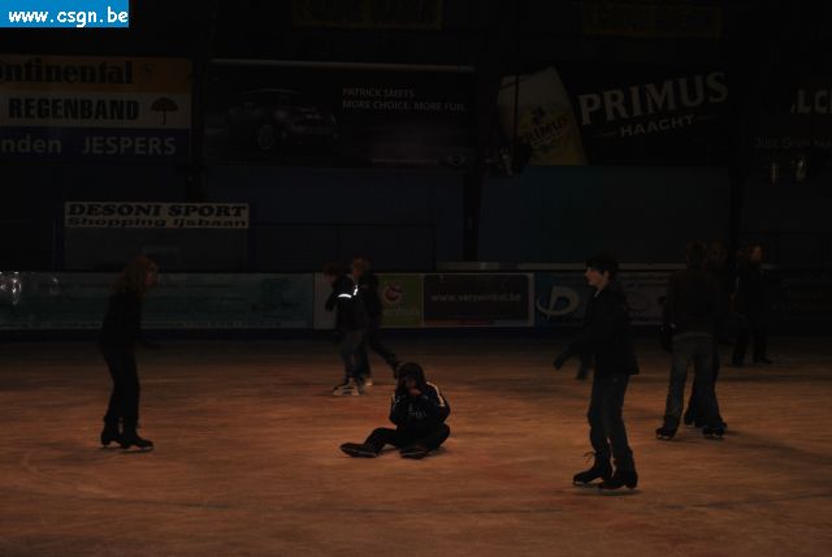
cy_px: 278
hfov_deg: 24.6
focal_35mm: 82
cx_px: 416
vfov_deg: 16.6
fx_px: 1908
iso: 200
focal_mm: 55
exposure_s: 1/60
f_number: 5.6
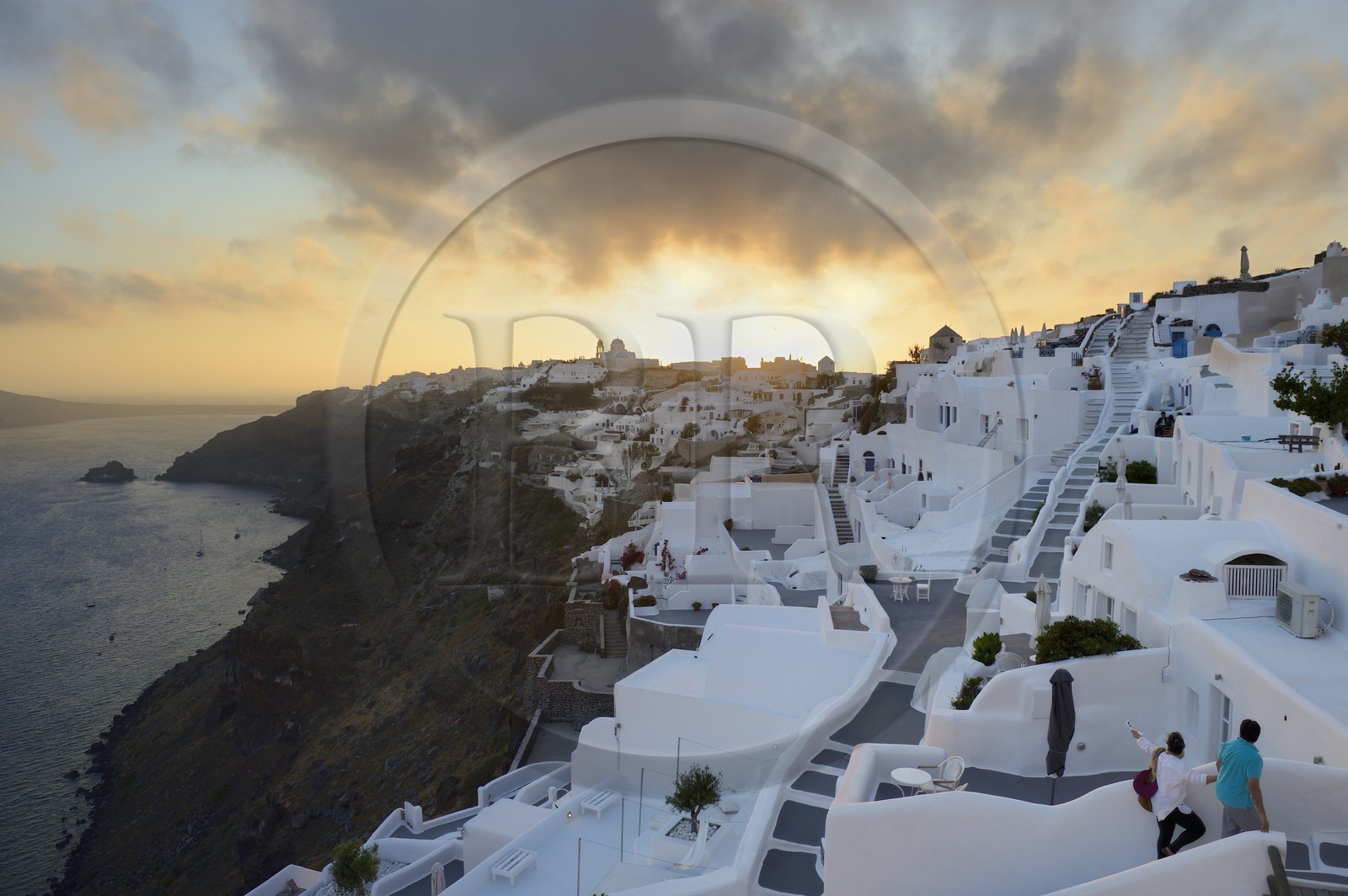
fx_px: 898
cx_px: 674
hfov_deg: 73.8
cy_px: 448
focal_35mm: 24
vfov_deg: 53.1
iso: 200
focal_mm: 24
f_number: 7.1
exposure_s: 1/320
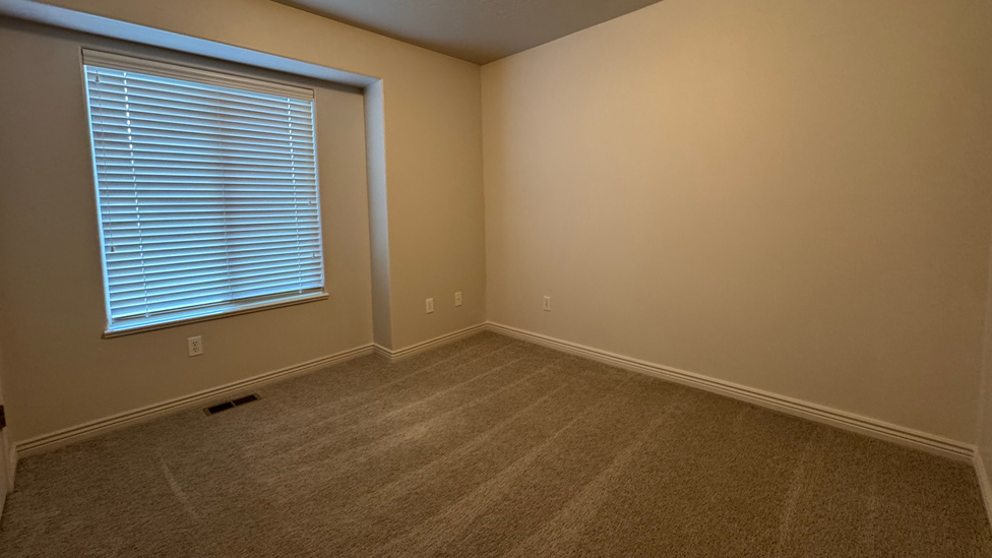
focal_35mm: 16
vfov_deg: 66.7
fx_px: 421
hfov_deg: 99.4
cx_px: 499
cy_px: 237
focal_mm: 2.22
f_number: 2.2
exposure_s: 1/60
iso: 320
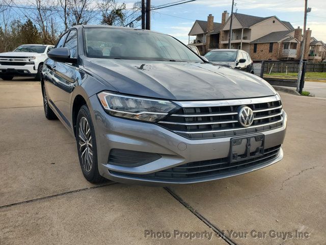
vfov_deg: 53.1
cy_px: 122
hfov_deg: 67.3
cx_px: 163
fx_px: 245
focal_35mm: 26
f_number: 2.4
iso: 50
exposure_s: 1/740
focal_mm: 4.3
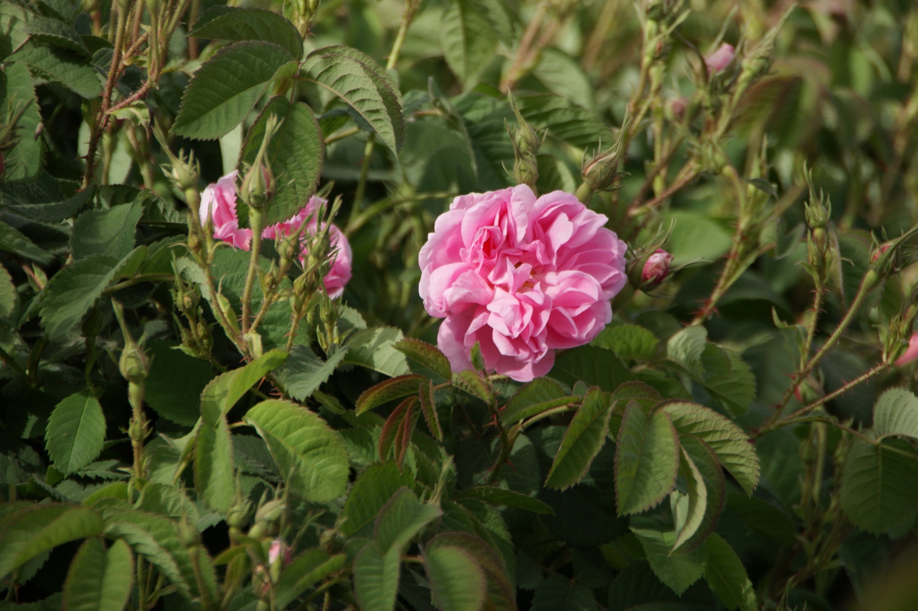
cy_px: 306
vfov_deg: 3.7
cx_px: 459
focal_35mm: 375
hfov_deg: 5.5
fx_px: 9554
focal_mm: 250
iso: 125
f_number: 6.3
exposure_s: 1/400
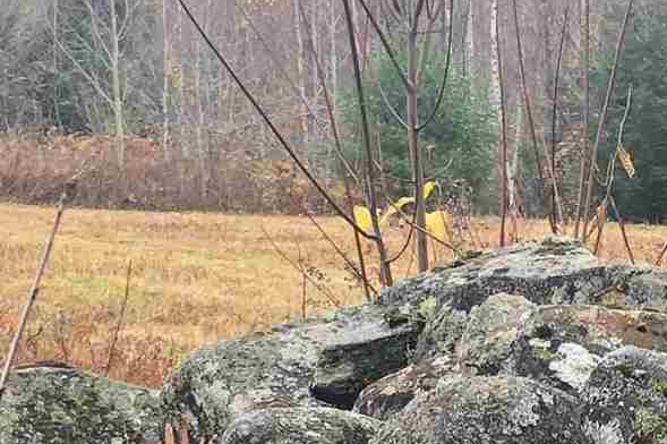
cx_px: 525
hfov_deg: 13.5
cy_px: 685
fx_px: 2815
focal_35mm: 152
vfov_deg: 8.8
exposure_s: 1/161
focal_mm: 4
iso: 20
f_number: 1.8
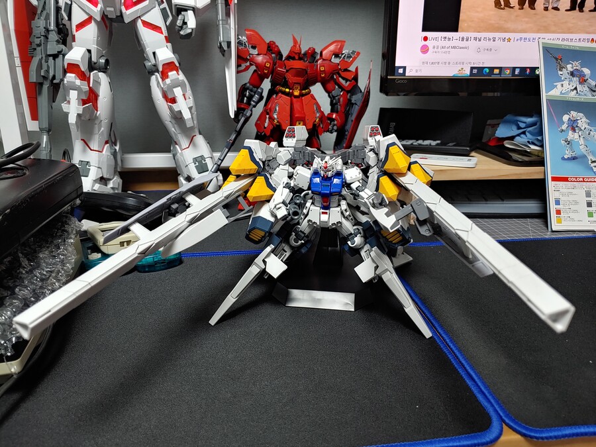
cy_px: 224
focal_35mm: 25
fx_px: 430
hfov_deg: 69.4
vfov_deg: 54.9
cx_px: 298
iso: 150
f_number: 1.5
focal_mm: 4.23
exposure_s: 1/60
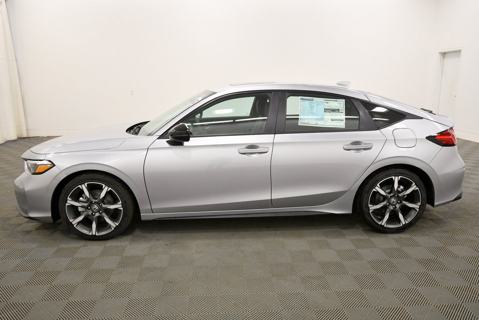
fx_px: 359
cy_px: 160
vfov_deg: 47.9
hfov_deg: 67.4
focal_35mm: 27
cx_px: 240
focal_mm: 18
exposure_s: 1/160
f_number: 5.3
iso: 800
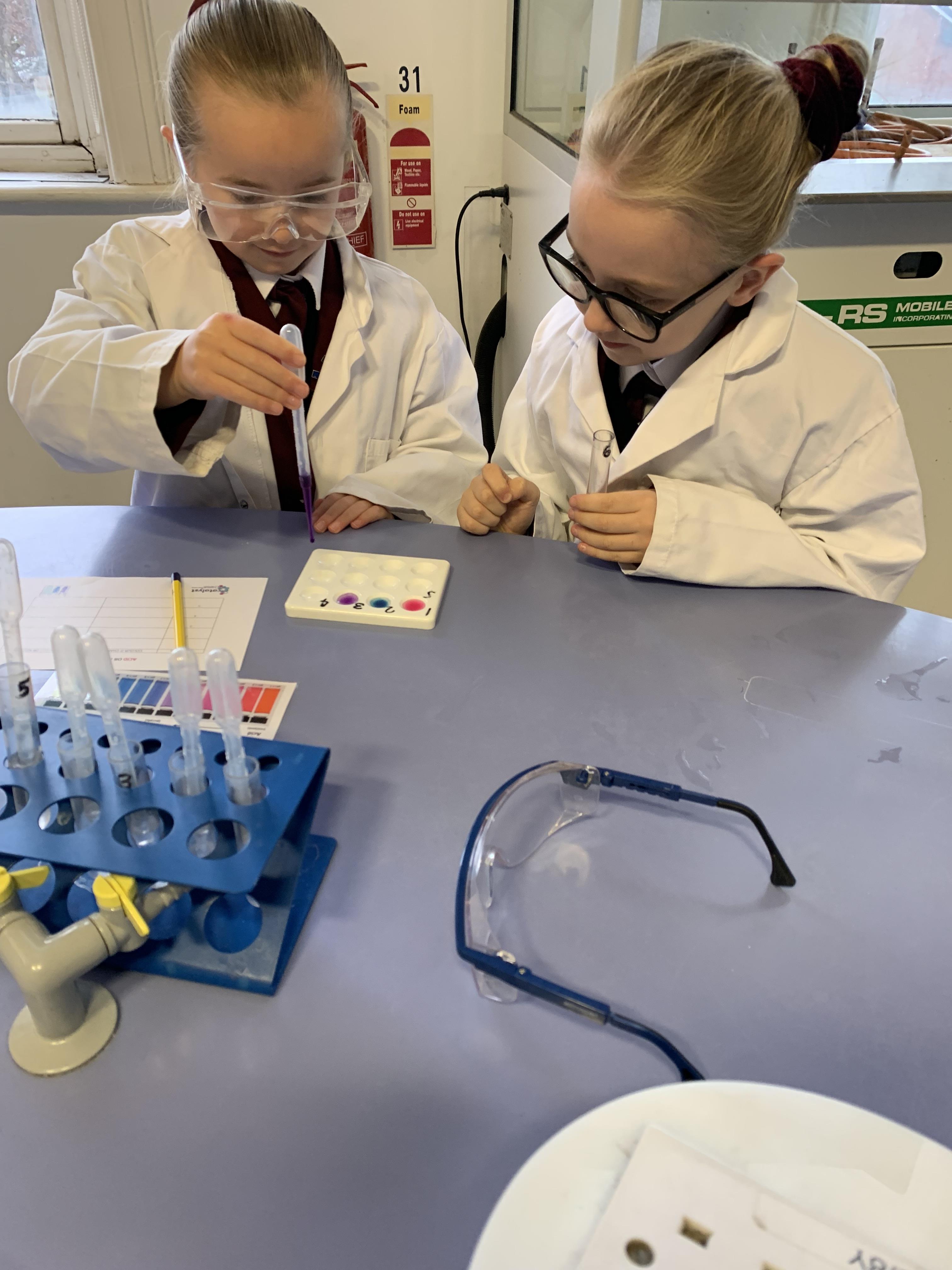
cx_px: 476
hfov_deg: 53.1
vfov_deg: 67.3
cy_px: 635
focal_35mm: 26
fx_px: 953
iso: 125
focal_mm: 4.25
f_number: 1.8
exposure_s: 1/50
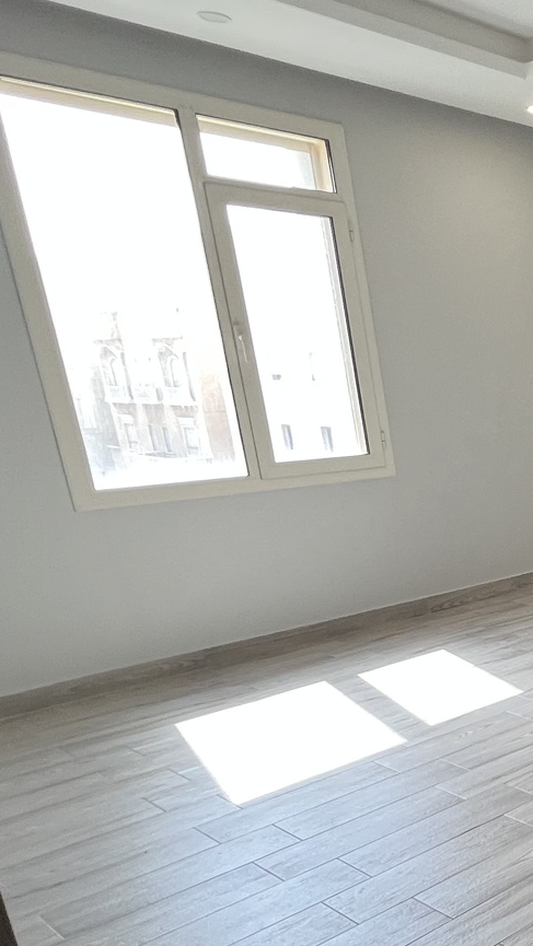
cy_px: 621
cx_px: 879
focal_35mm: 33
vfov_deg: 58.3
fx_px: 829
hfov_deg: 24.0
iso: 100
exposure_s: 1/100
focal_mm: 1.57
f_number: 1.8
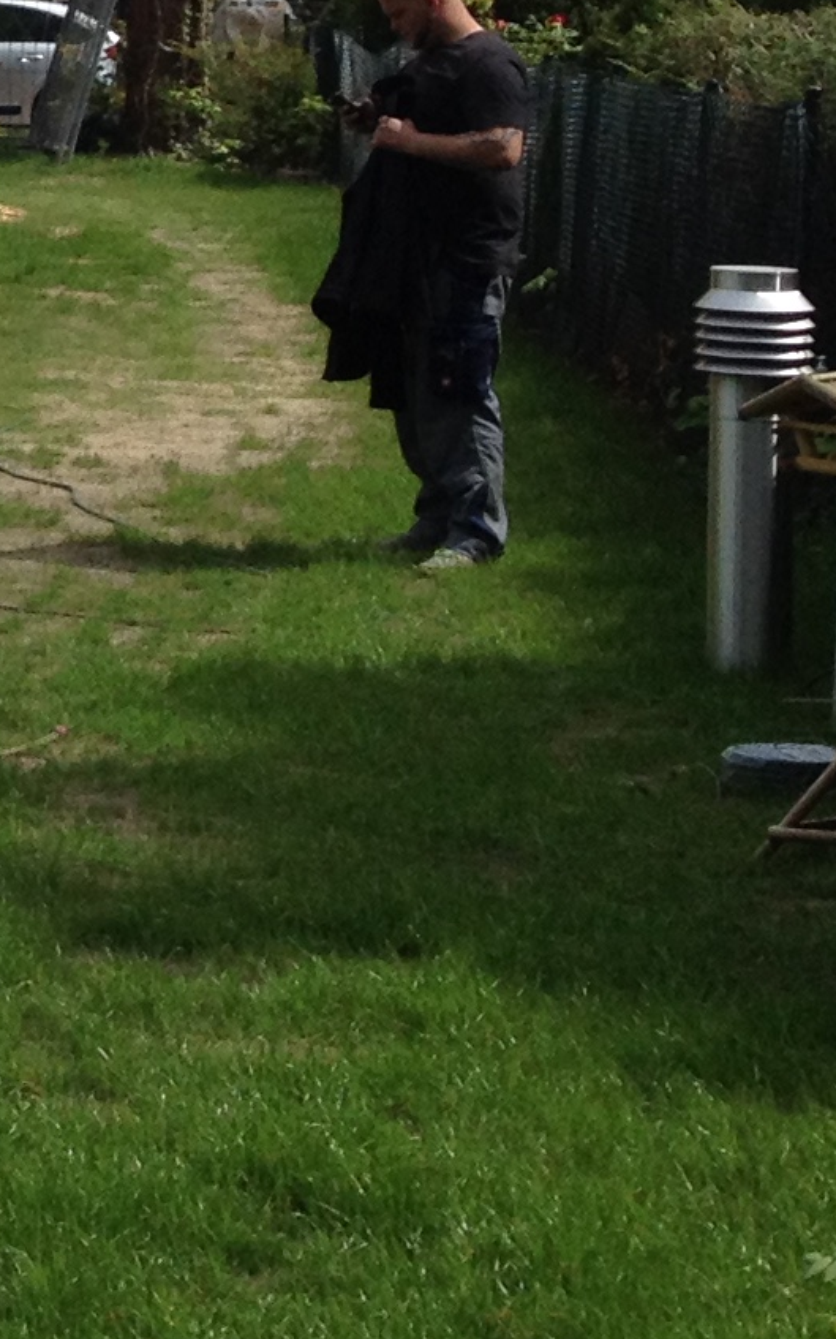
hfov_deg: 8.1
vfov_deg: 14.3
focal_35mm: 143
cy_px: -73
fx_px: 5216
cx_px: -1512
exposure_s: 1/1453
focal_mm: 4.28
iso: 50
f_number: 2.4
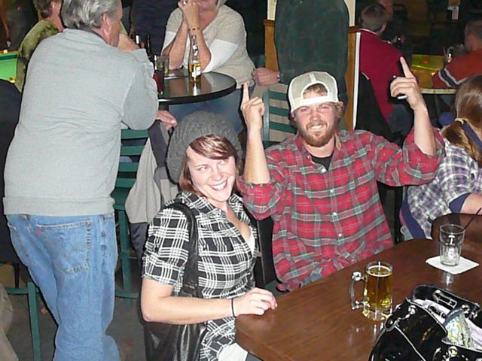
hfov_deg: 34.9
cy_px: 180
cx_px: 241
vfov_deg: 26.6
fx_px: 766
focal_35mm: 55
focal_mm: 8.2
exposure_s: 1/30
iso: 1600
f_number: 3.5
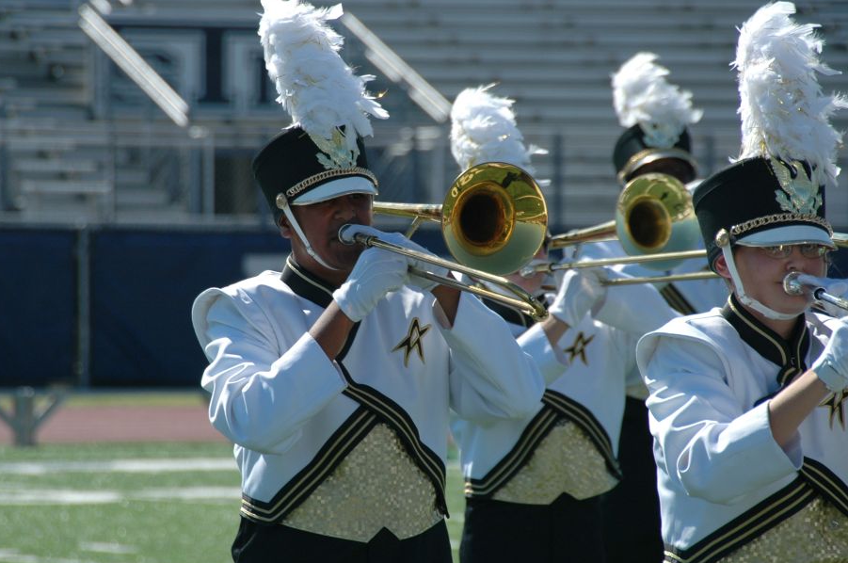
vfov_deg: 4.0
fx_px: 8021
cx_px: 382
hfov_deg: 6.1
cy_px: 289
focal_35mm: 341
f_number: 6.3
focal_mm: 200
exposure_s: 1/640
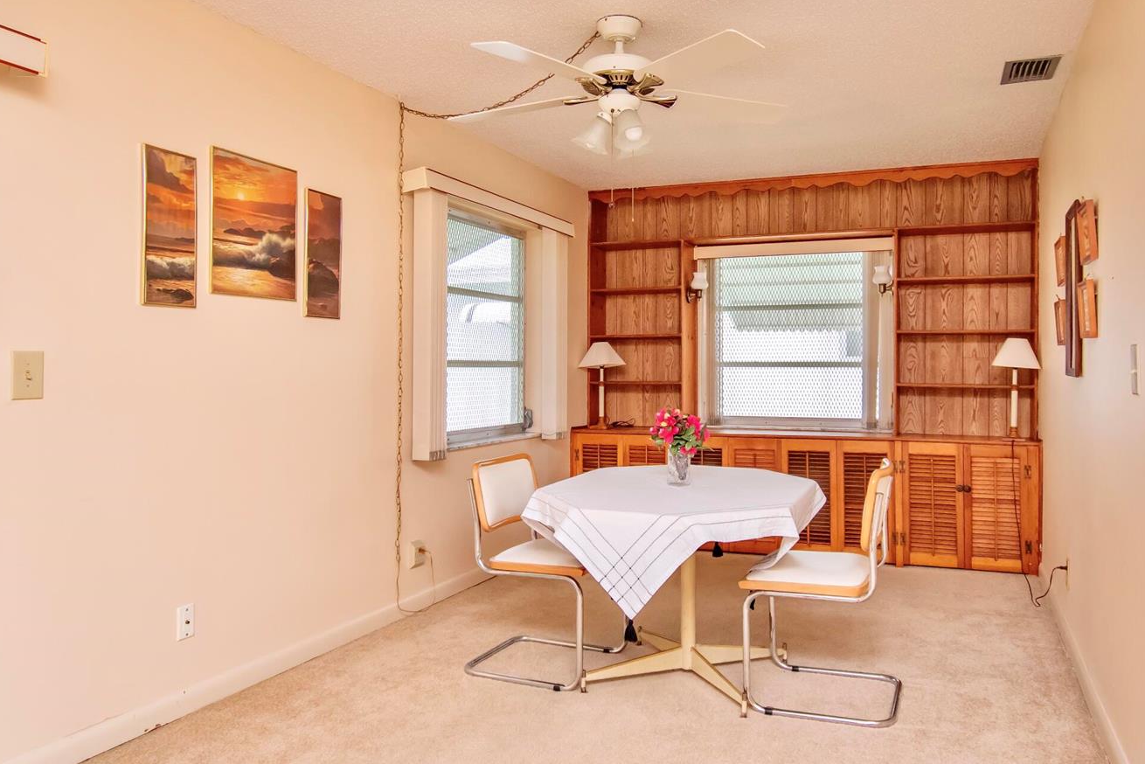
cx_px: 631
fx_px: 820
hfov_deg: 69.6
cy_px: 354
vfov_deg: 49.9
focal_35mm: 26
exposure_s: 1/60
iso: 1400
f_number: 4.8
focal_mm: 11
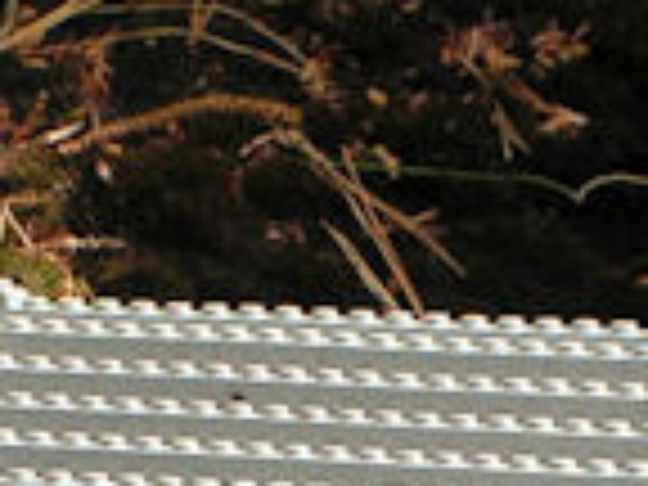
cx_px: 562
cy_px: 1109
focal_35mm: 444
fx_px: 8312
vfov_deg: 3.3
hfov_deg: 4.5
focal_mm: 15.6
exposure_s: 1/160
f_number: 4.5
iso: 50
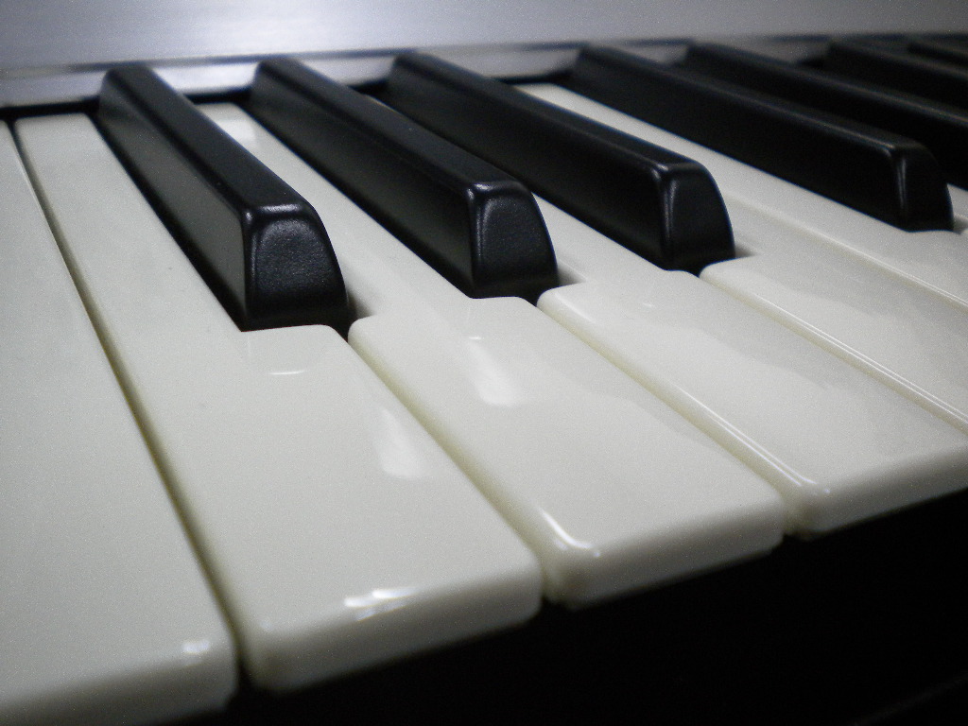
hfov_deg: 45.8
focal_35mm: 41
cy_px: 363
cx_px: 484
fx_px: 1147
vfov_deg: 35.1
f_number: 3.5
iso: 369
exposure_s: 1/60
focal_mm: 7.4
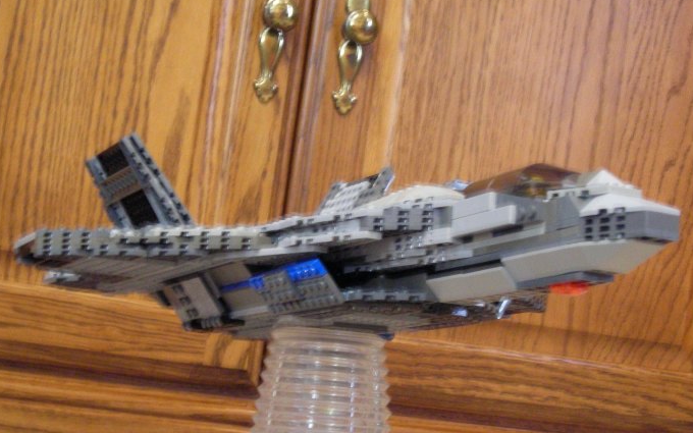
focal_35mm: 75
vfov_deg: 17.4
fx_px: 1416
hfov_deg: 27.5
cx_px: 369
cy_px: 254
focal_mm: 7.8
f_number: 3.4
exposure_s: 1/3.9
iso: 246
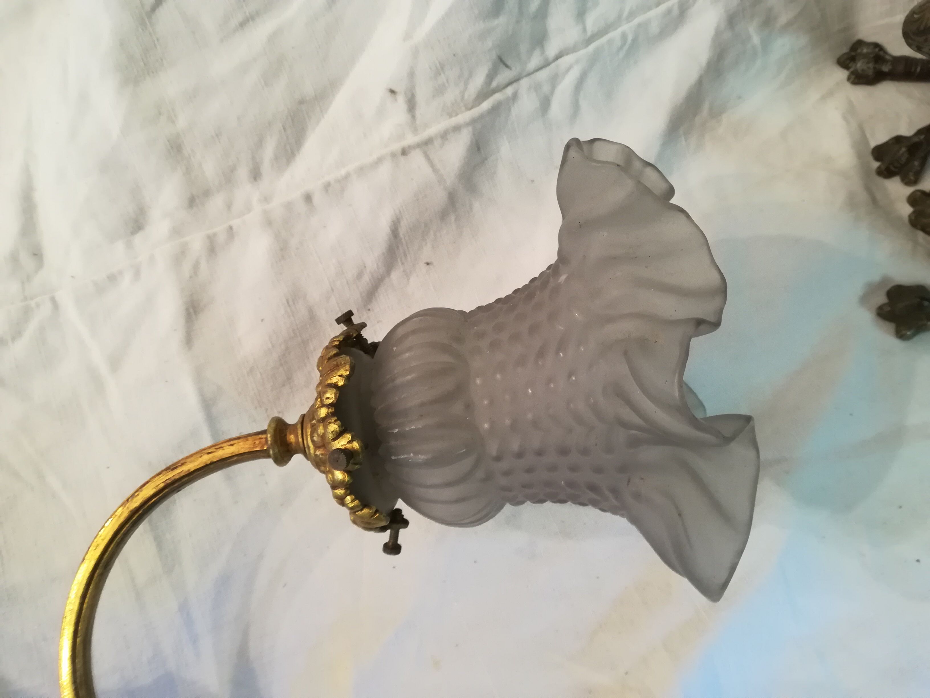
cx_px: 465
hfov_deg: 67.3
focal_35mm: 26
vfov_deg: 53.1
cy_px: 349
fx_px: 699
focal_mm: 3.83
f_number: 2.2
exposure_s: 1/33.3
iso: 320
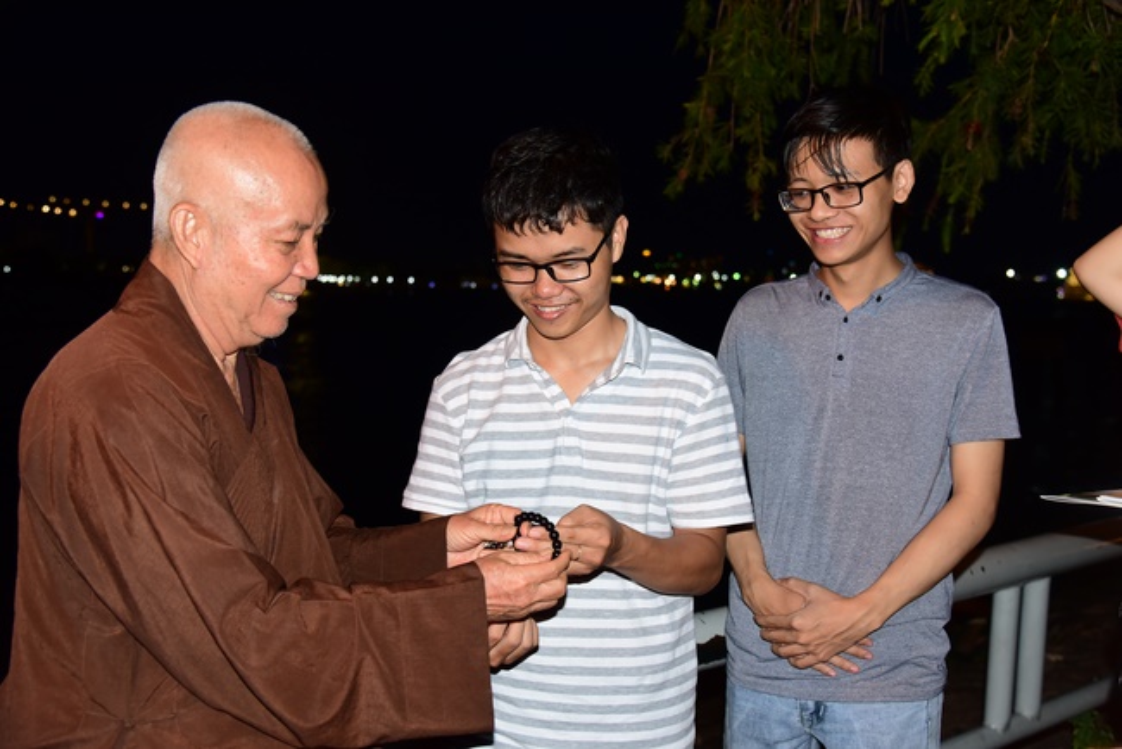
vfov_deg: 35.1
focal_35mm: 38
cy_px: 374
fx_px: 1185
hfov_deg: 50.7
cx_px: 561
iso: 1250
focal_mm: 38
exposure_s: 1/50
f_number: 4.5
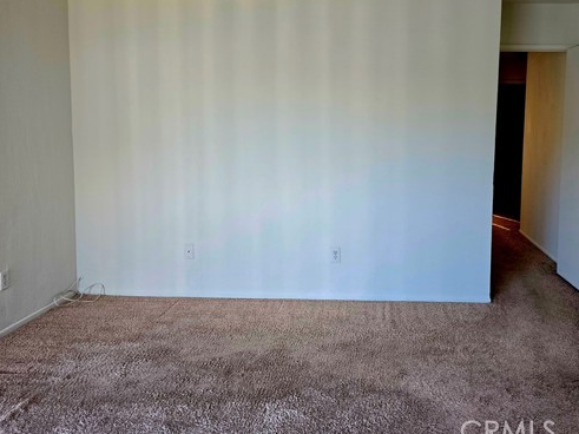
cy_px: 165
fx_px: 502
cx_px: 371
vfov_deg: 46.4
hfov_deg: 59.0
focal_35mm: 30
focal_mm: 6.3
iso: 160
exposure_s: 1/120
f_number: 1.7
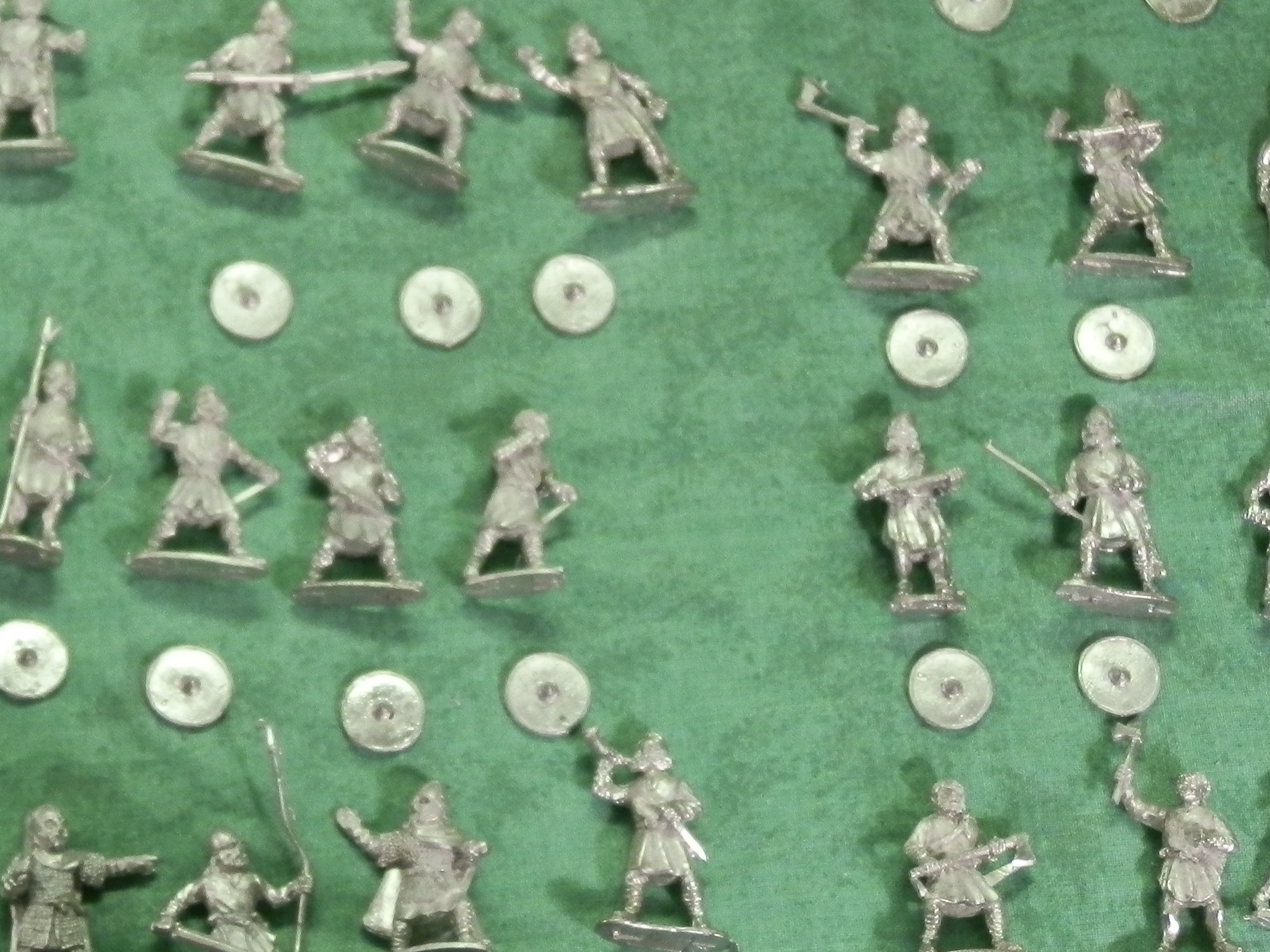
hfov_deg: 16.1
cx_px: 321
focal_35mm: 122
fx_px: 4476
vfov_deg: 12.1
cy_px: 374
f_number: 3.7
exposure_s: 1/13
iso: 200
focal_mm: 10.99
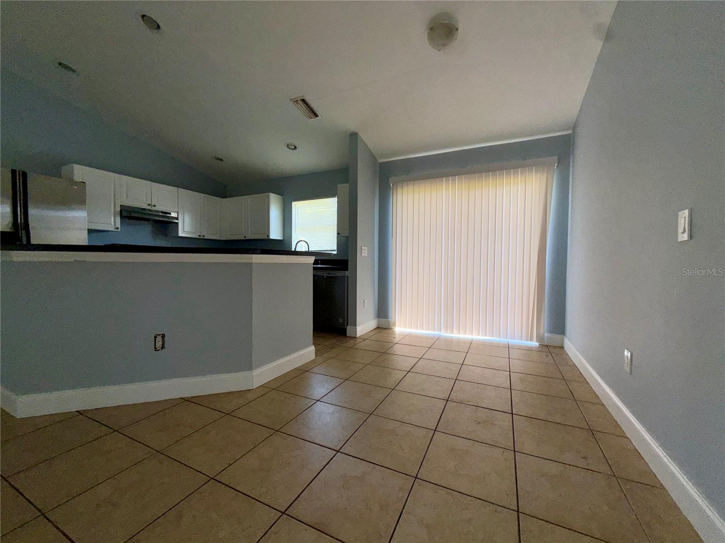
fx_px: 293
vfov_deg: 85.7
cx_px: 362
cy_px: 272
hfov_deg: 102.1
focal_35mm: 14
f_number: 2.2
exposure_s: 1/122
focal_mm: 2.22
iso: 32
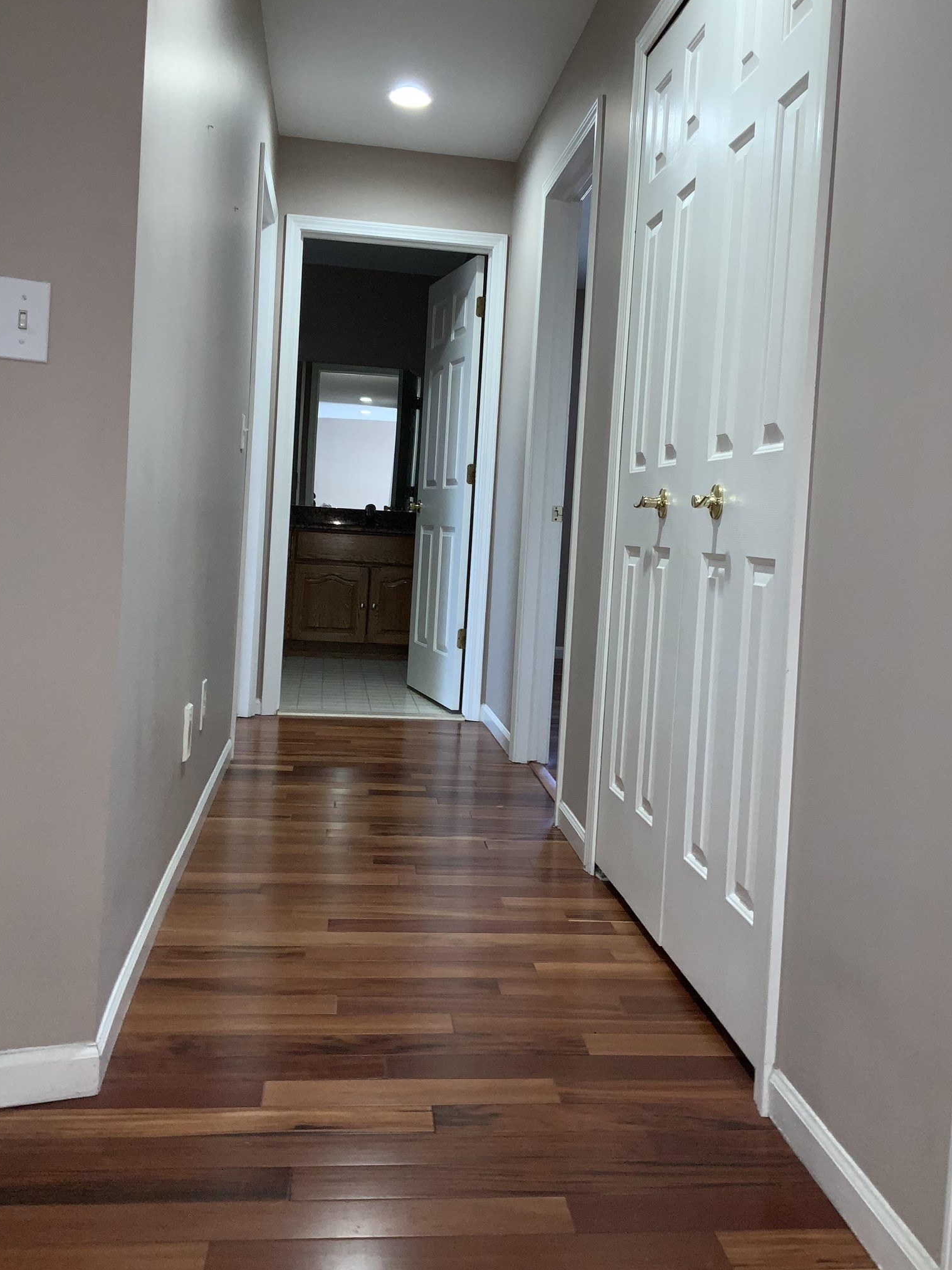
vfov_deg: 55.2
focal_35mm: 33
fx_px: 1210
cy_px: 569
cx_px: 503
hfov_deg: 42.9
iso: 32
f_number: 1.8
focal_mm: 3
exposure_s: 1/60
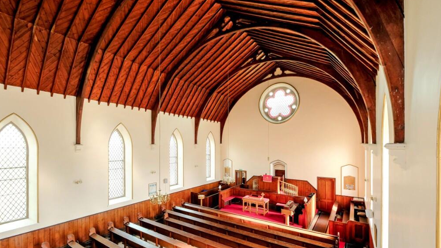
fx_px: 187
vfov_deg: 66.7
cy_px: 143
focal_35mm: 16
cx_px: 219
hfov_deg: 99.4
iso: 640
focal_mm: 10
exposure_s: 1/13
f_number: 6.4
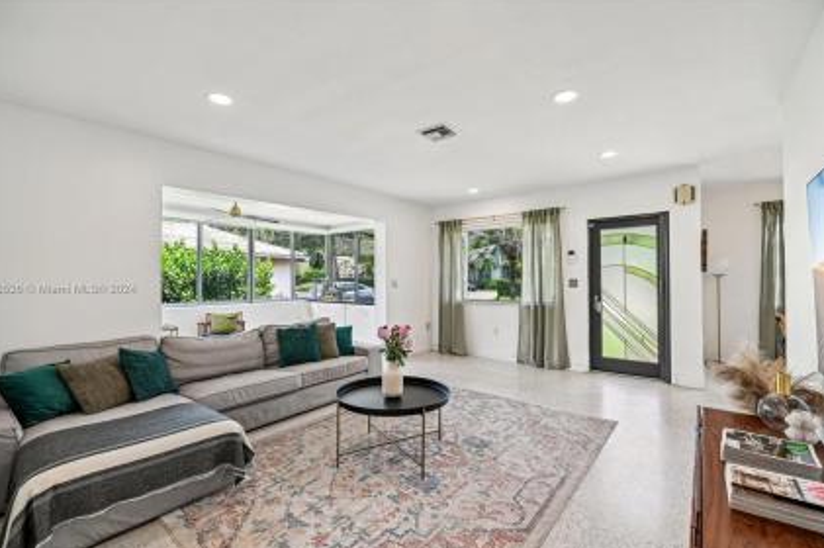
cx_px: 402
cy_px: 290
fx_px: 343
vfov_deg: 77.2
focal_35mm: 15
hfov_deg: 100.4
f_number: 4.5
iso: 1000
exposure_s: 1/640
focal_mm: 14
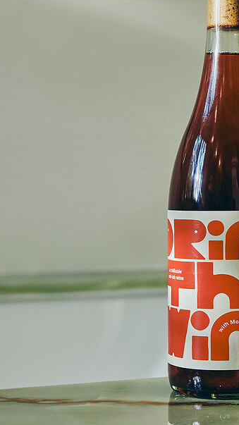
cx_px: 343
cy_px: 210
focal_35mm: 99
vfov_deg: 21.6
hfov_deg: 11.8
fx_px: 1116
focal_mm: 38
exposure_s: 1/200
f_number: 4
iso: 400
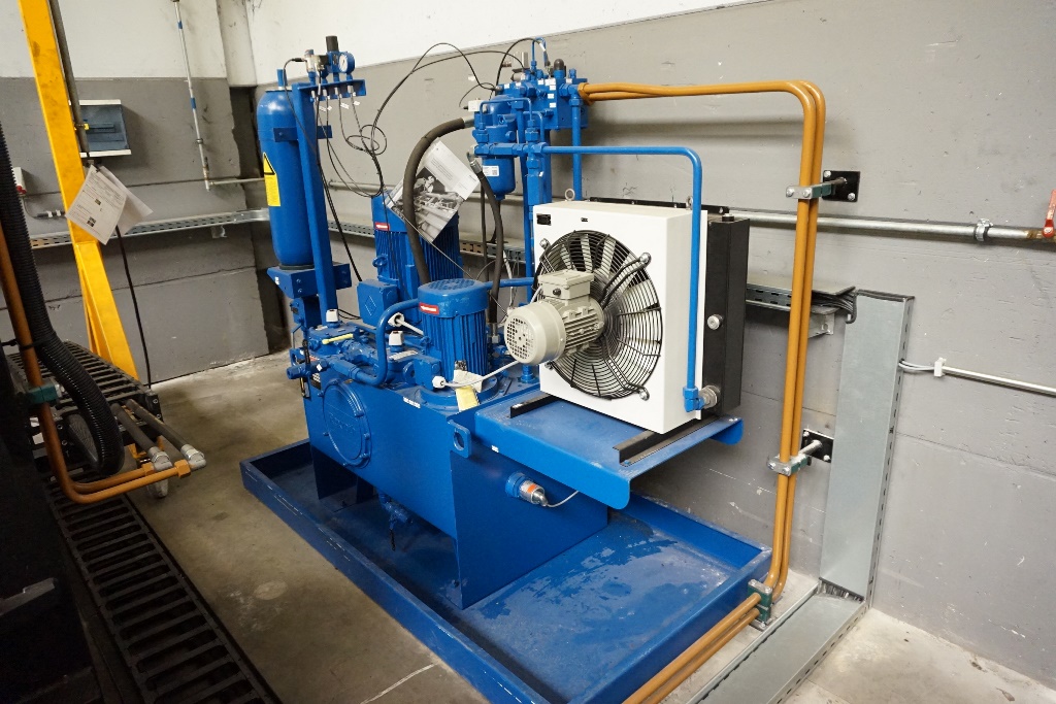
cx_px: 528
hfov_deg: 73.7
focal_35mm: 24
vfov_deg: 53.1
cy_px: 352
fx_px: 704
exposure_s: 1/125
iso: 3200
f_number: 3.5
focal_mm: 16
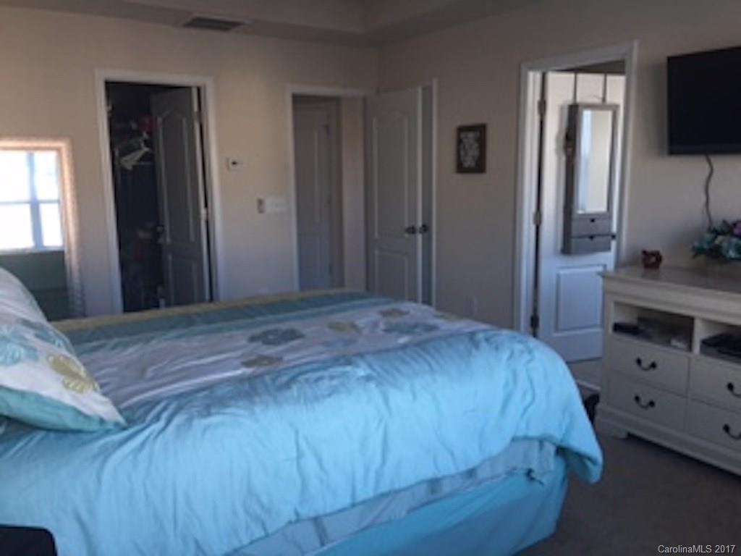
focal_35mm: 29
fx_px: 621
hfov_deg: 61.7
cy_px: 278
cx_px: 370
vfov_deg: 48.2
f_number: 2.2
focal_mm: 4.15
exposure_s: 1/30
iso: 50
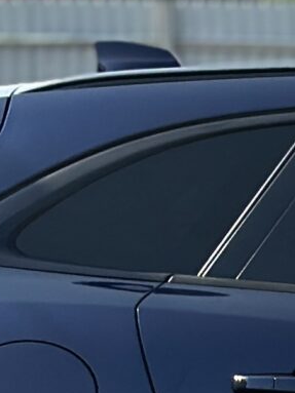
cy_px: 561
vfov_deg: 6.1
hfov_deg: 4.4
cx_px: 888
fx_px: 3649
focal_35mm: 321
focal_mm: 6.86
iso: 80
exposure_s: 1/3155
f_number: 1.78
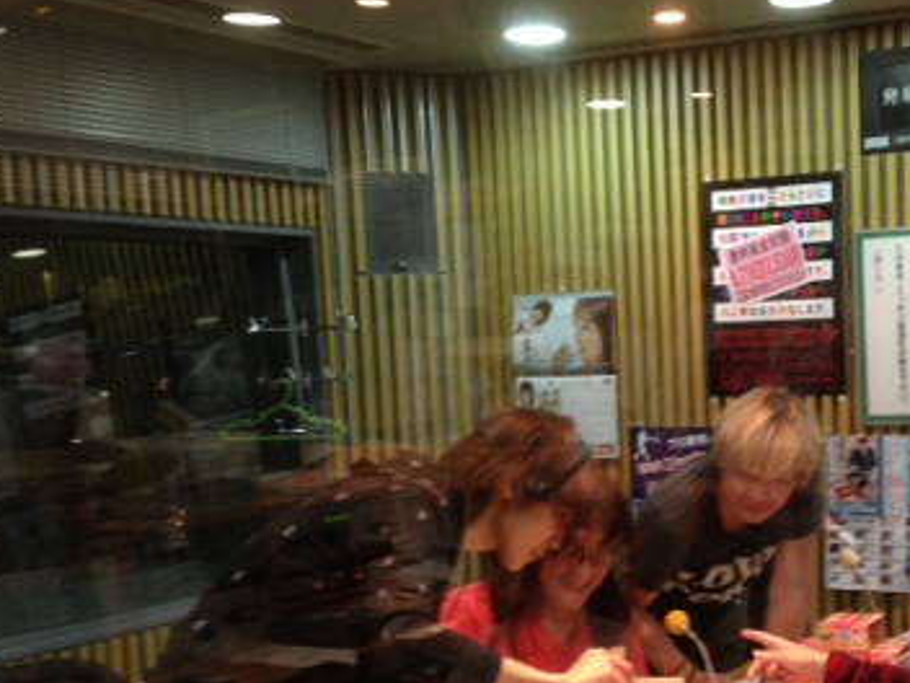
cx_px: 726
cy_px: 523
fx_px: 1577
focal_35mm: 60
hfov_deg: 31.4
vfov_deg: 24.1
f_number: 2.4
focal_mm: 4.13
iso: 160
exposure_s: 1/20
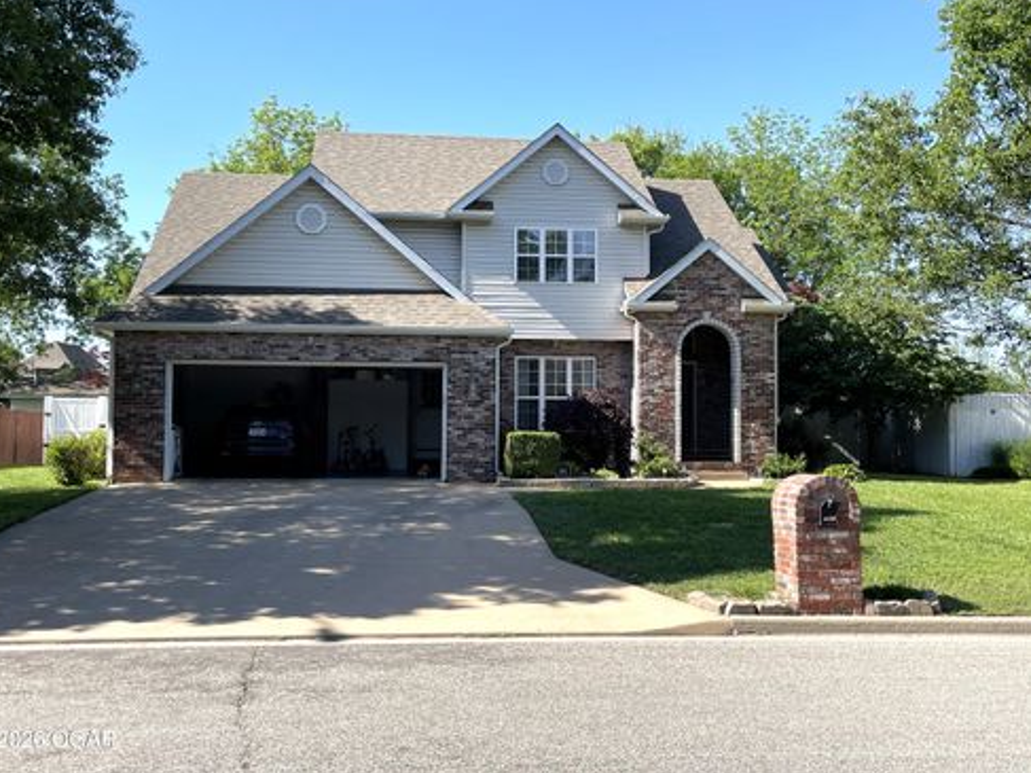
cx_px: 506
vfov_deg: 36.8
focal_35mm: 39
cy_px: 378
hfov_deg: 47.9
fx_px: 1161
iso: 32
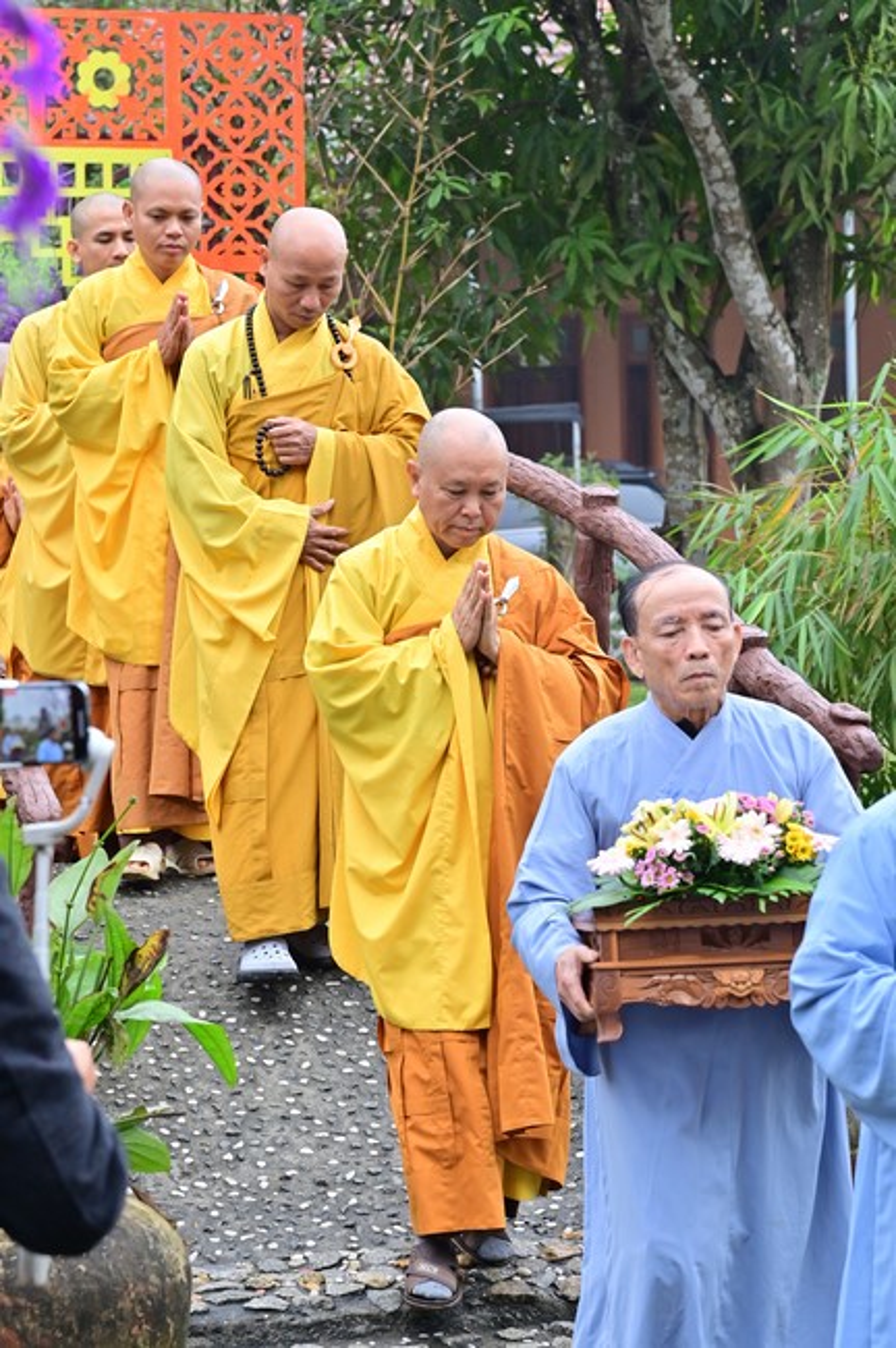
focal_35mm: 120
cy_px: 674
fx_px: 4489
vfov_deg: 17.1
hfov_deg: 11.4
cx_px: 448
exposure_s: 1/250
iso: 1000
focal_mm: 120
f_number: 9
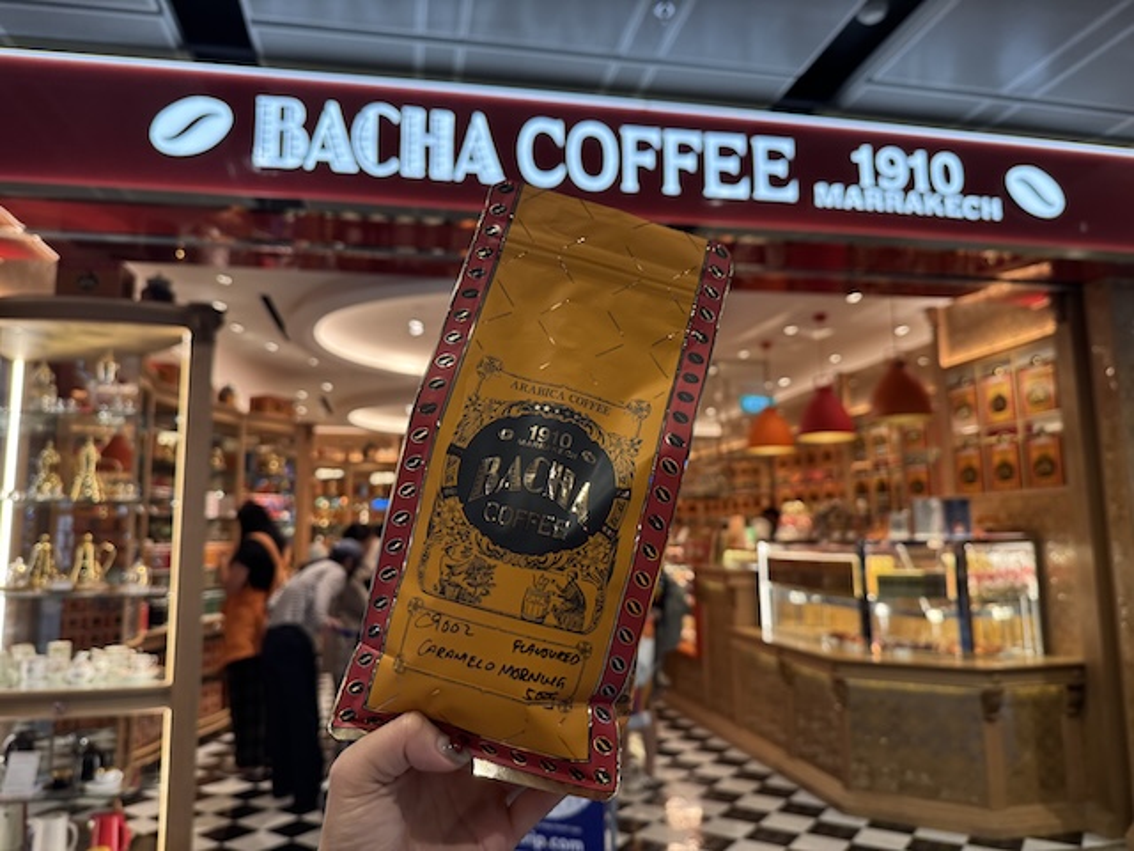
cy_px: 426
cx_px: 567
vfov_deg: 56.8
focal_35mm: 24
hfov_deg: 71.6
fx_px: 786
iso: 200
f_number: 1.78
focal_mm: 6.76
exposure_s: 1/95
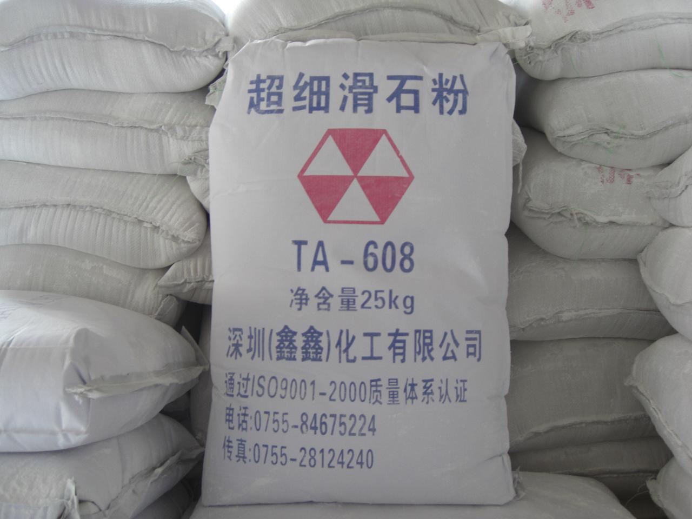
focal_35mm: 38
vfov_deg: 37.7
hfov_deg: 49.0
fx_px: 760
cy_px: 260
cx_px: 346
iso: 100
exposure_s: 1/80
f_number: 2.8
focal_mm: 7.9
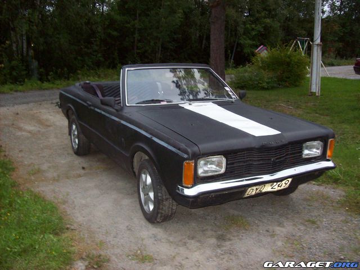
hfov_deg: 51.4
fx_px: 374
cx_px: 180
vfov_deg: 39.7
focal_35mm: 36
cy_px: 135
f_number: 2.7
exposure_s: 1/64
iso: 200
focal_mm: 6
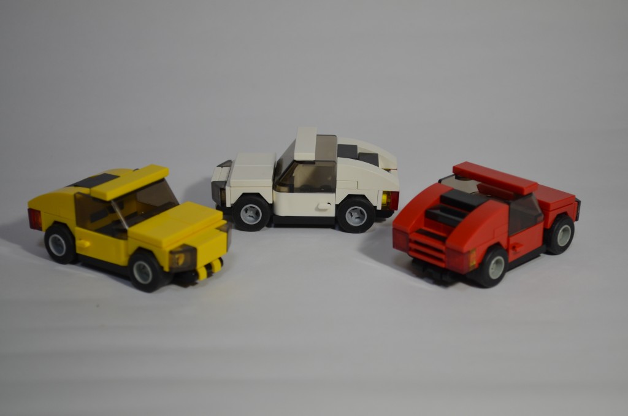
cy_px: 208
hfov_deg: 29.9
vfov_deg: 20.1
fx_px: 1175
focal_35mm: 68
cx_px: 314
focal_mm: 45
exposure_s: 1/60
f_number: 5.6
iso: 400
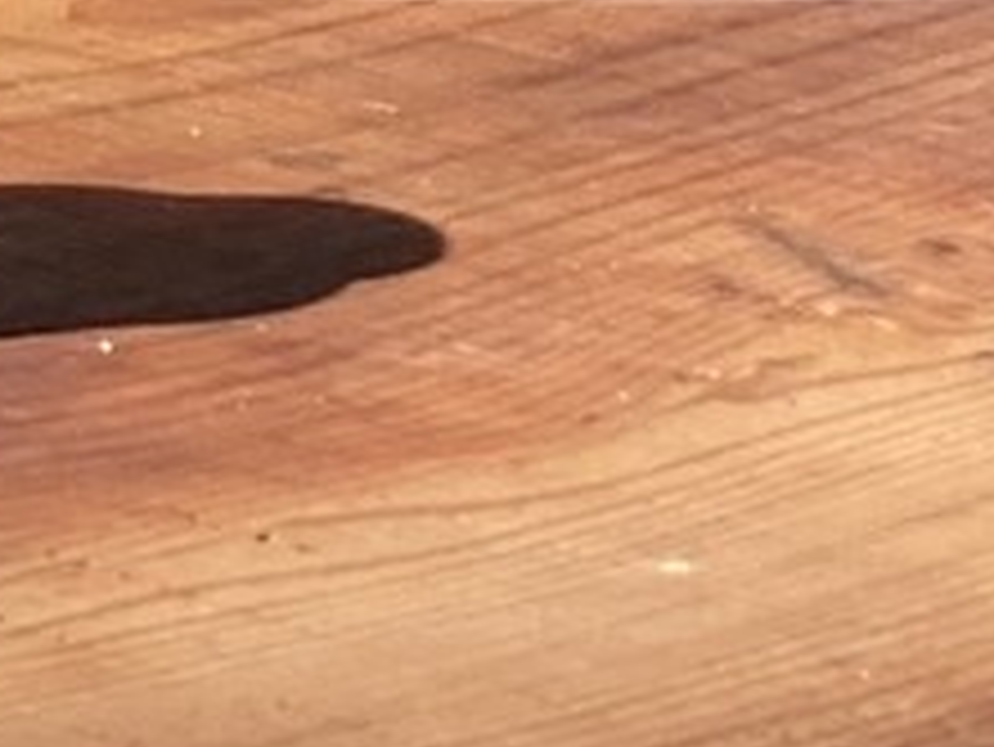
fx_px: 10831
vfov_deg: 3.8
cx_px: -1939
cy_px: -1624
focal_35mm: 377
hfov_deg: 5.0
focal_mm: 6
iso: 20
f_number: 2
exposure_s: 1/343
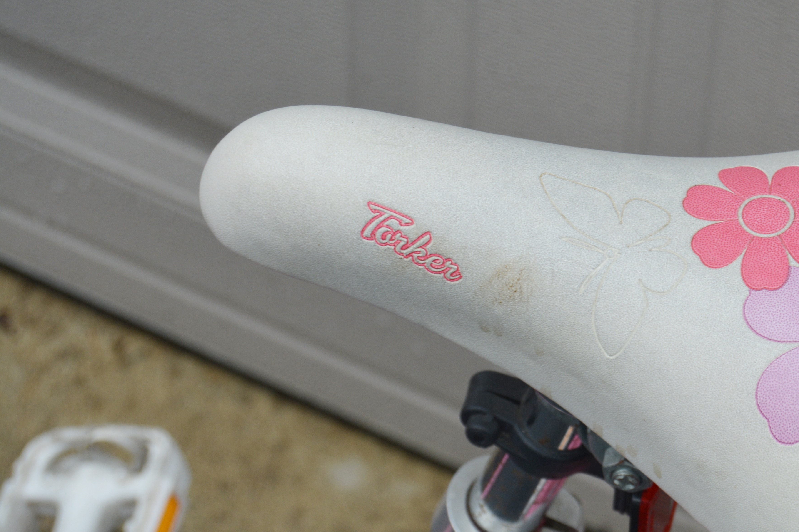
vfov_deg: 10.7
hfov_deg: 15.9
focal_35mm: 128
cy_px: 325
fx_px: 2841
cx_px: 680
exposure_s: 1/160
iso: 200
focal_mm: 50
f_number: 6.3
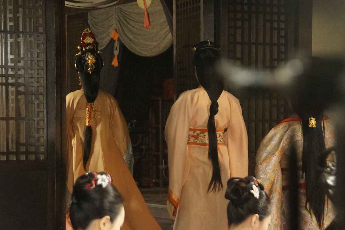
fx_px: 1221
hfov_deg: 16.1
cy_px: 115
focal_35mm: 128
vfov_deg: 10.7
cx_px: 172
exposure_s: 1/60
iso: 3200
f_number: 5.6
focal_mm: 85
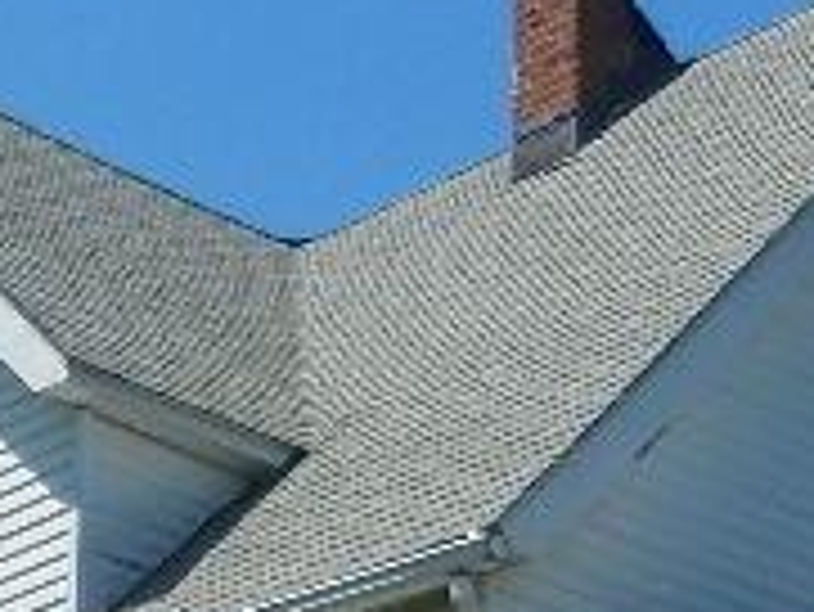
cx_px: -166
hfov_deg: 11.8
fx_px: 3859
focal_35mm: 164
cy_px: 1310
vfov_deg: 8.5
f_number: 7.2
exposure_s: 1/500
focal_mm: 5.1
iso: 160
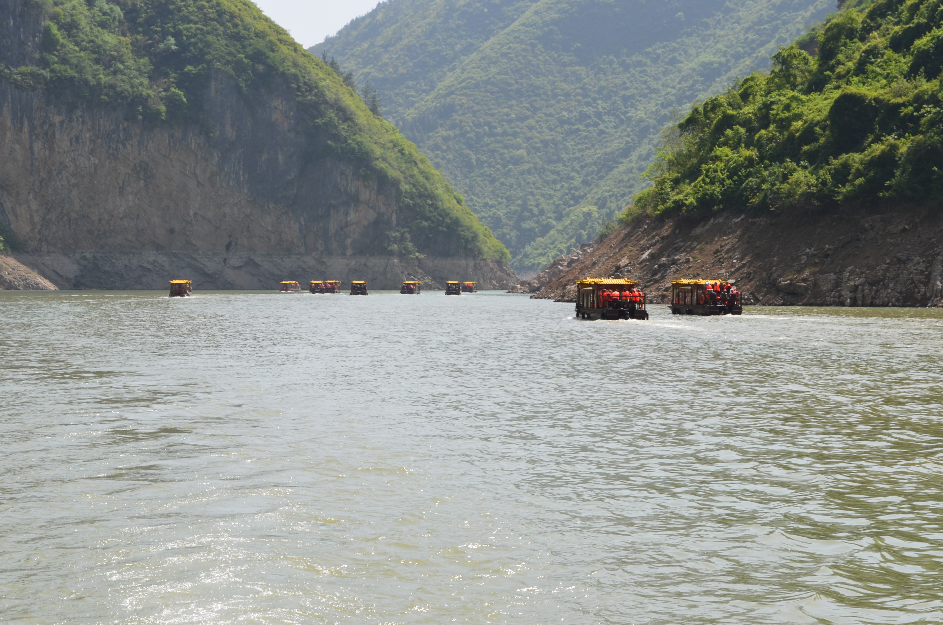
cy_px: 316
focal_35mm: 88
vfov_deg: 15.5
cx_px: 466
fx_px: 2288
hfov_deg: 23.3
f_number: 11
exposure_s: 1/125
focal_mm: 55
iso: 110
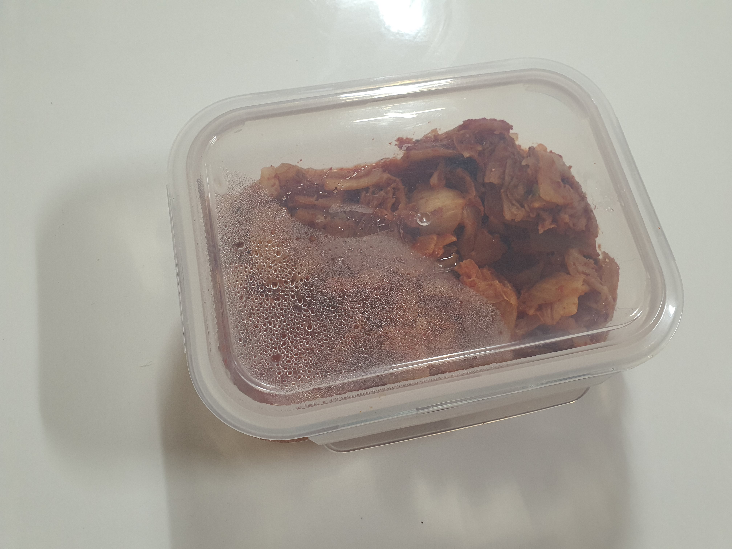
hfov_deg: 67.3
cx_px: 366
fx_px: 550
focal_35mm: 26
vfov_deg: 53.1
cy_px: 274
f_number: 2.4
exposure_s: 1/60
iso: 200
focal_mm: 4.3
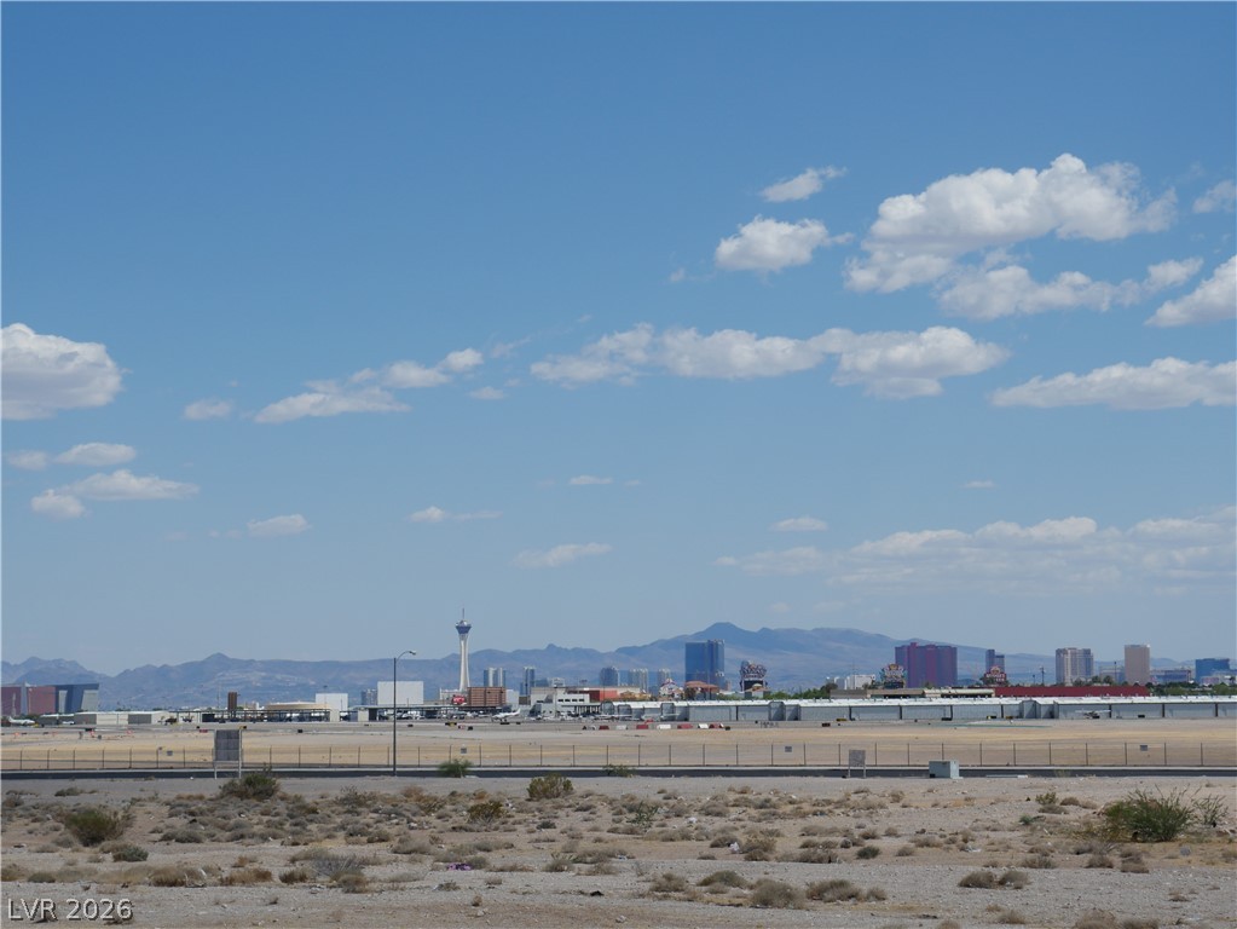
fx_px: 3003
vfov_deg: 17.6
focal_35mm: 84
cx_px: 618
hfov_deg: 23.3
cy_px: 464
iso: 200
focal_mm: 42
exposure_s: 1/640
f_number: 10
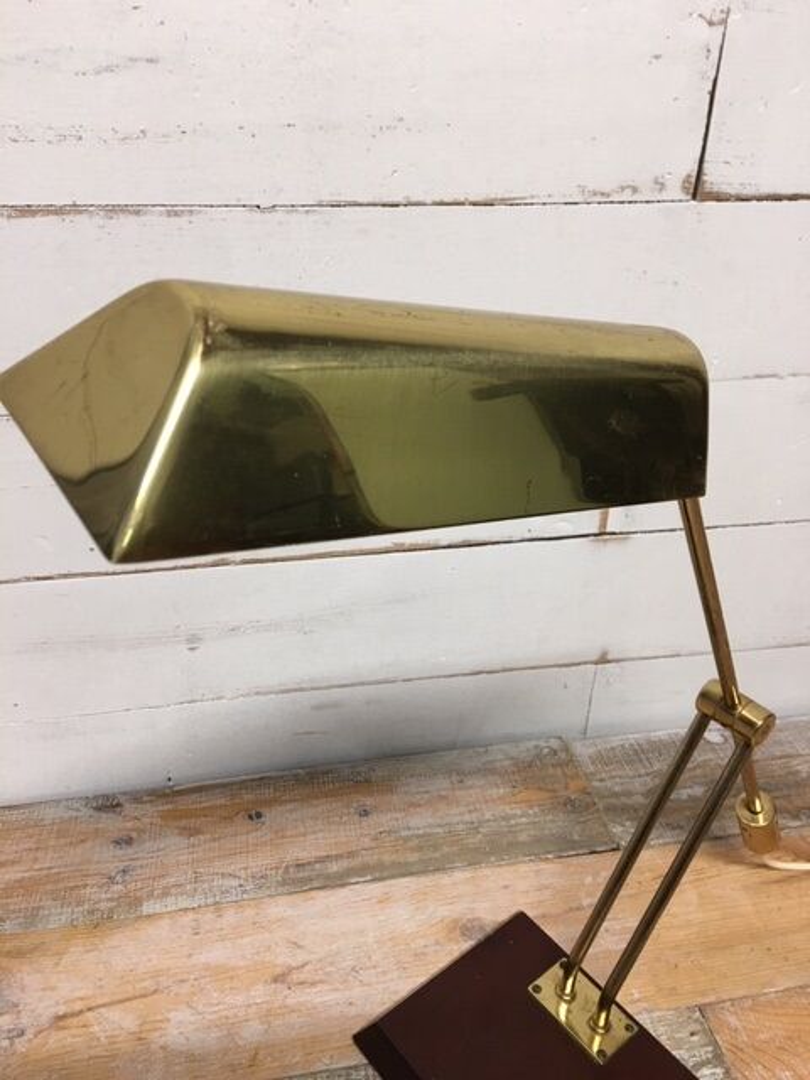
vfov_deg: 61.7
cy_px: 540
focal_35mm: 29
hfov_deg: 48.2
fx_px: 905
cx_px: 405
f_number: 2.2
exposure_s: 1/17
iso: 50
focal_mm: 4.15
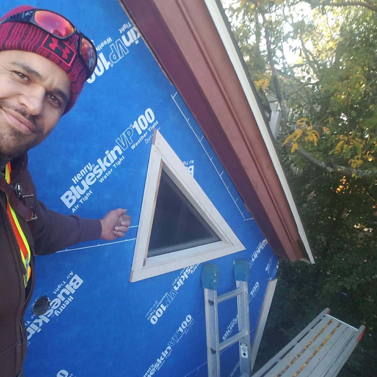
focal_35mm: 25
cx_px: 158
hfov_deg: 62.6
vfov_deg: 62.9
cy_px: 190
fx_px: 308
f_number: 1.7
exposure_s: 1/120
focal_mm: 2.1
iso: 80
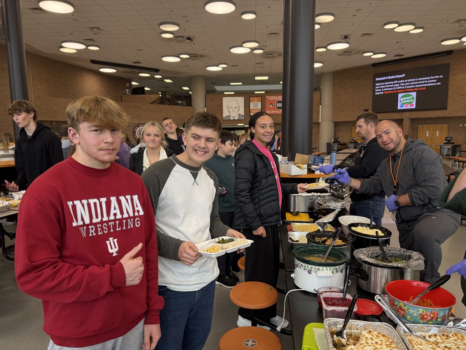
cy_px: 175
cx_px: 233
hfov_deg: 71.6
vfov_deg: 56.8
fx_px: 323
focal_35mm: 24
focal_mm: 6.76
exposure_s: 1/148
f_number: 1.78
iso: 200
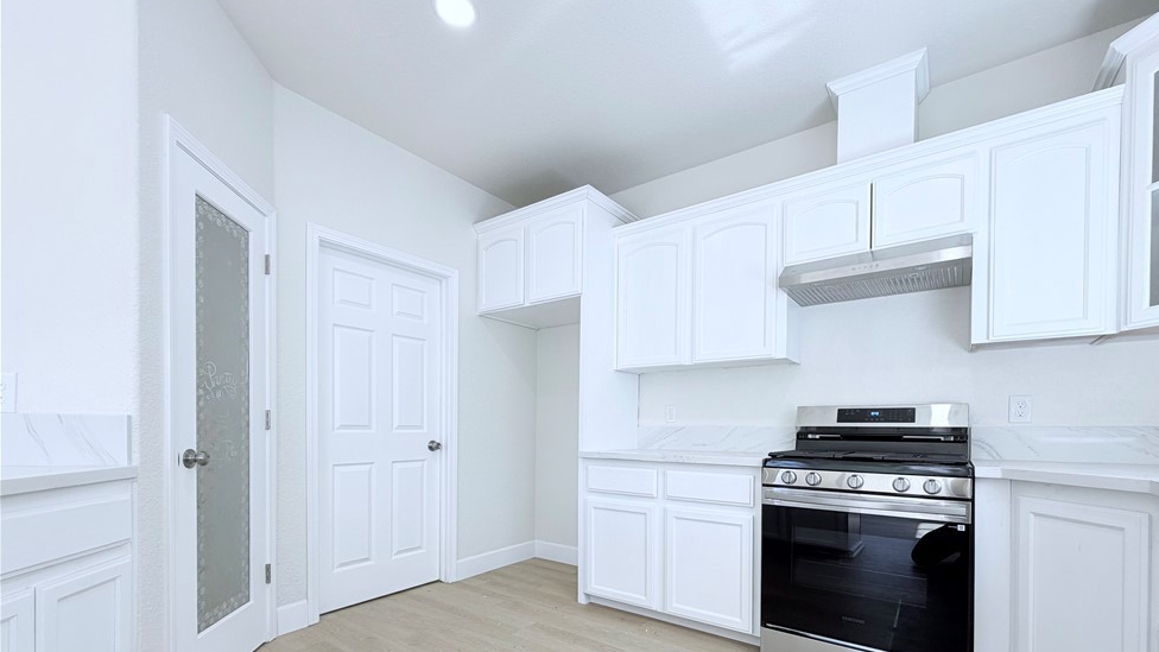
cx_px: 607
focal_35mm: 16
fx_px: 492
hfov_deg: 99.3
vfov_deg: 65.4
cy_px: 431
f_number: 2.2
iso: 64
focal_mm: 2.22
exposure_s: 1/120
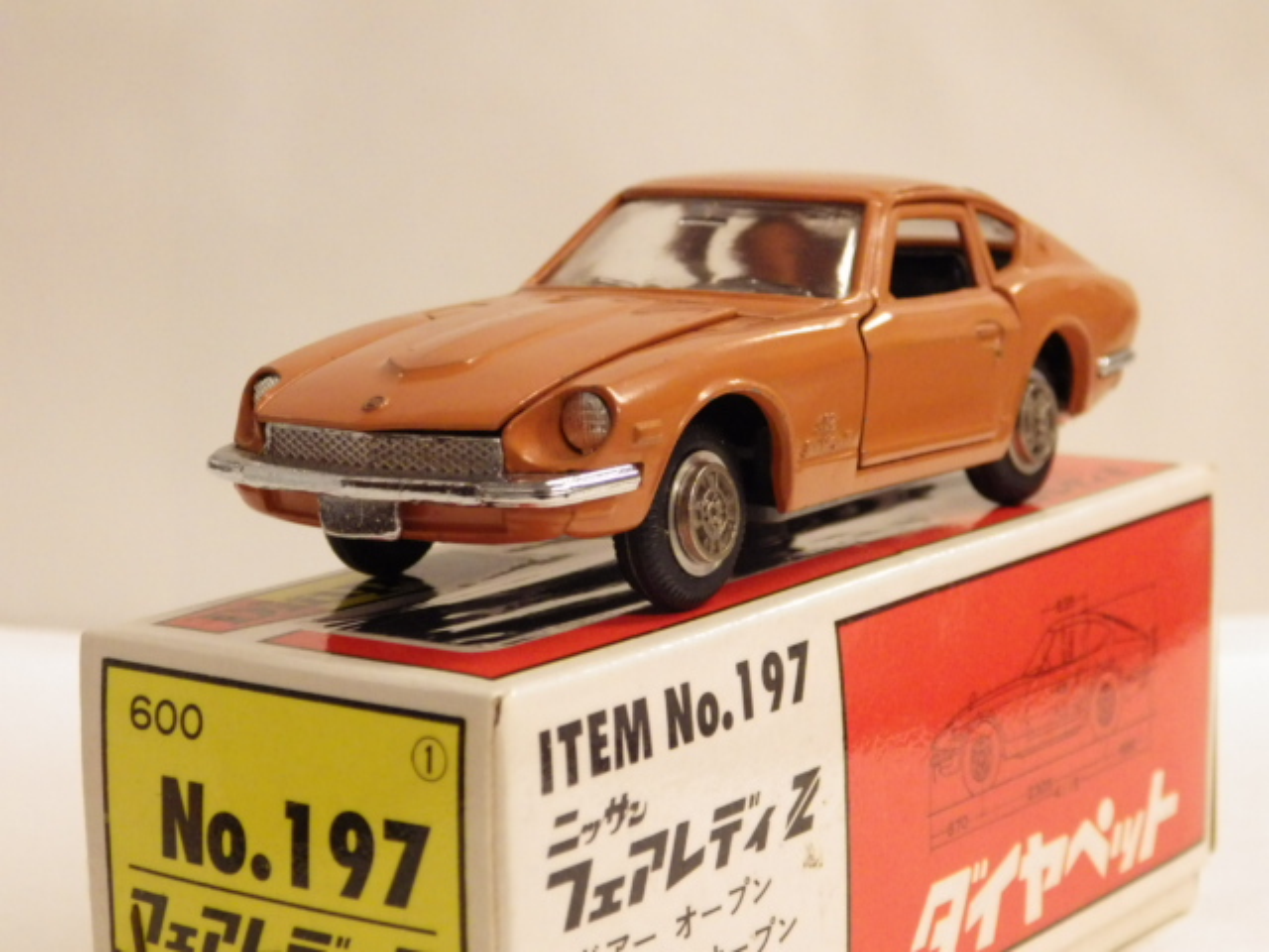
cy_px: 476
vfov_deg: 17.0
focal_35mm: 87
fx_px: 3189
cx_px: 634
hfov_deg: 22.5
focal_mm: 15.6
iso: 800
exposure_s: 1/60
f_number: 4.4
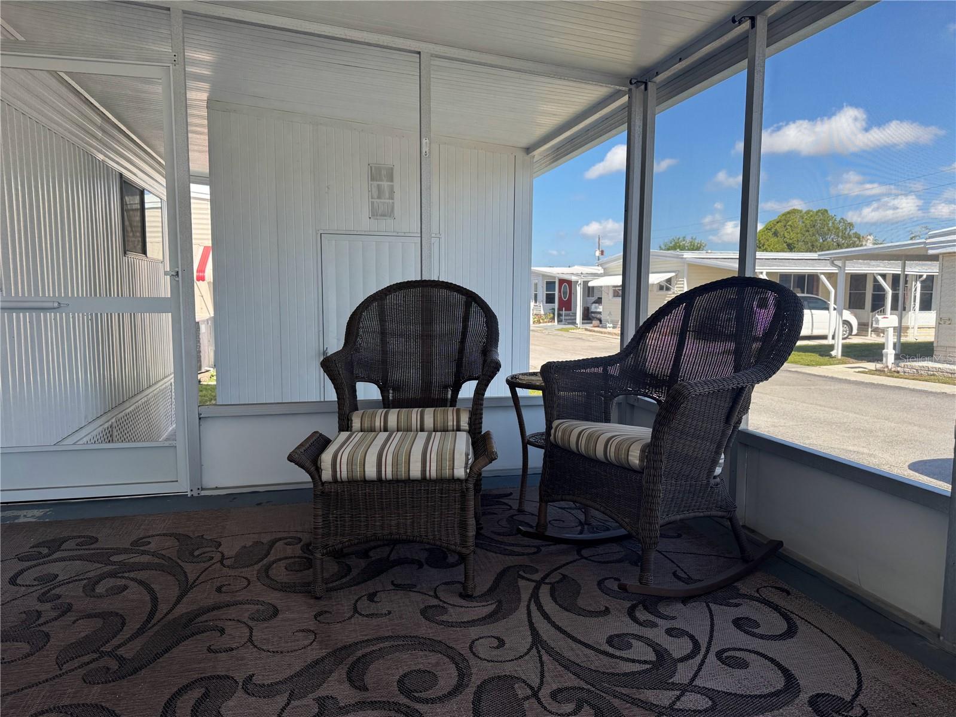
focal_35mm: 24
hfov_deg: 71.6
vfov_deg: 56.8
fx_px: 663
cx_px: 478
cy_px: 358
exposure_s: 1/1076
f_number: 1.78
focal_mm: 6.76
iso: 80
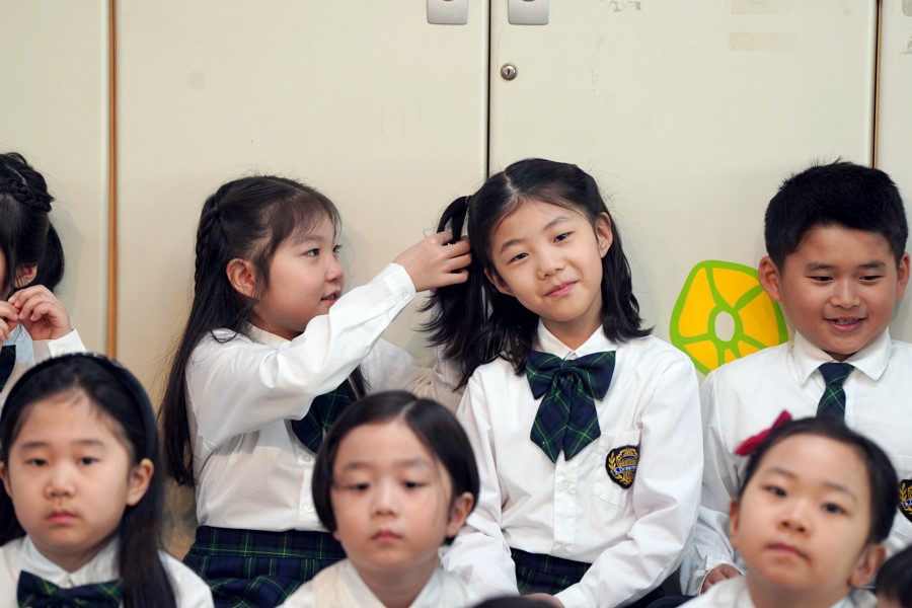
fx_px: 5066
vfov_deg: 6.9
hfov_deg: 10.3
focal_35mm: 200
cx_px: 456
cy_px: 304
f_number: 4
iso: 1250
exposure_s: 1/250
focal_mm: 200
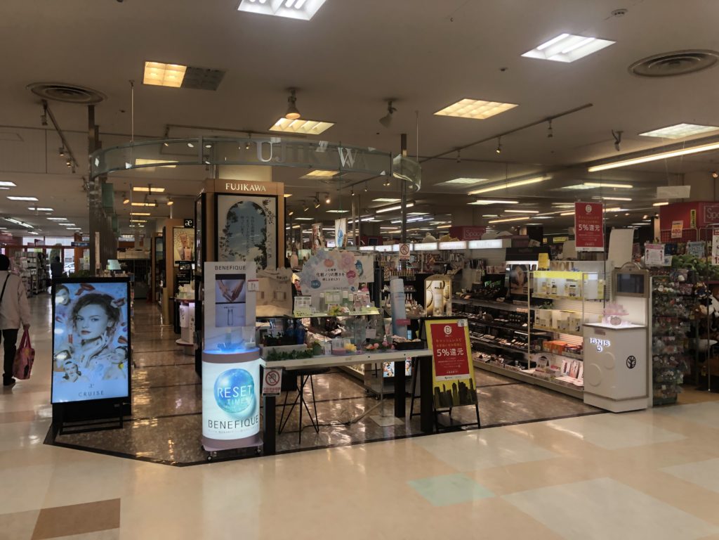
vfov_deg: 49.7
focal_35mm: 28
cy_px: 270
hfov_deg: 63.4
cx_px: 360
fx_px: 582
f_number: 1.8
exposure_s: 1/120
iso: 32
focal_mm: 3.99
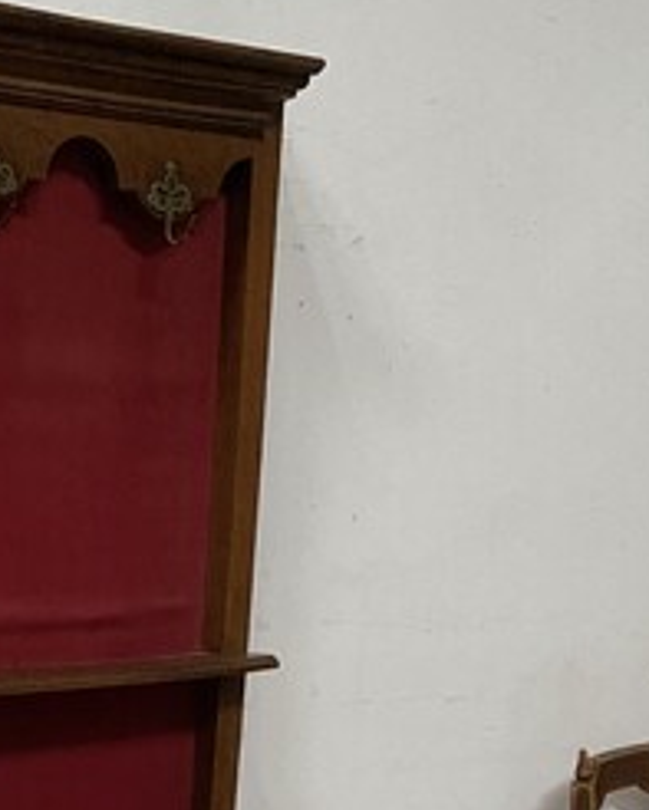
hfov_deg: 21.7
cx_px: -96
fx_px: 1584
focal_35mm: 66
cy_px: 952
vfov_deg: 25.9
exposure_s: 1/30
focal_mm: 4.25
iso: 640
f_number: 1.8
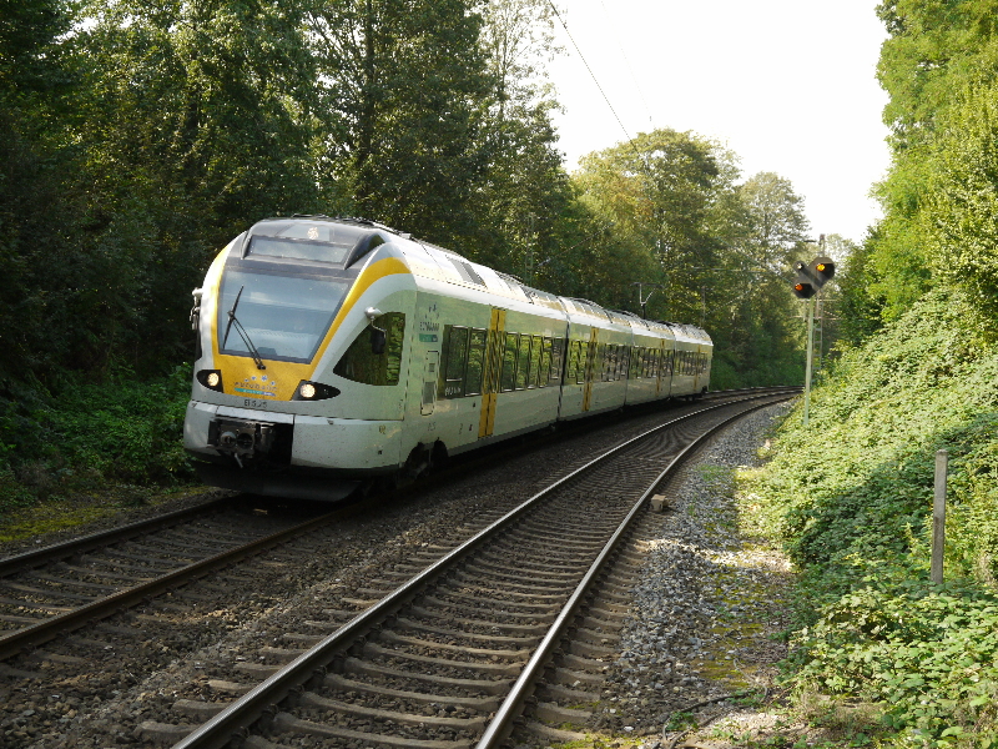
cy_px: 374
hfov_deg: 34.3
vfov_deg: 26.1
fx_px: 1615
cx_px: 499
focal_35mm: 56
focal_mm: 28
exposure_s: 1/500
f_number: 5.6
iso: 400
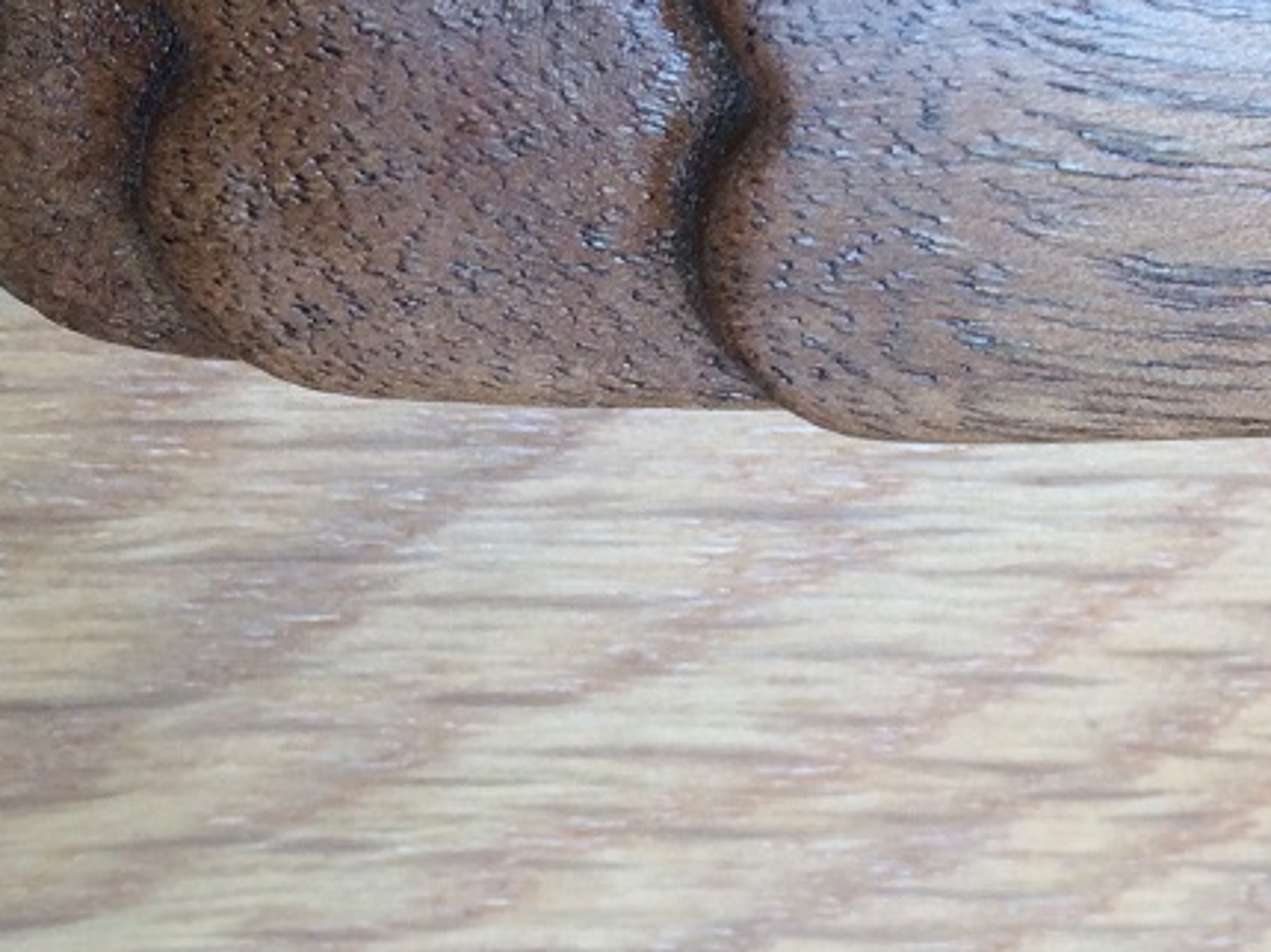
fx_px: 2972
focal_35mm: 81
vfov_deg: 18.0
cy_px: 154
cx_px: 1374
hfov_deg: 22.8
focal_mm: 4.15
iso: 50
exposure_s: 1/120
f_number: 2.2
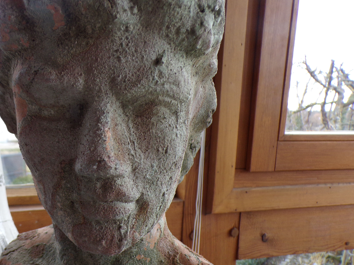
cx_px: 104
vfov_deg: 40.5
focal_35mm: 35
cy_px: 164
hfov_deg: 51.1
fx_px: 358
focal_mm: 4.3
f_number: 3
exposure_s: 1/45
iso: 100
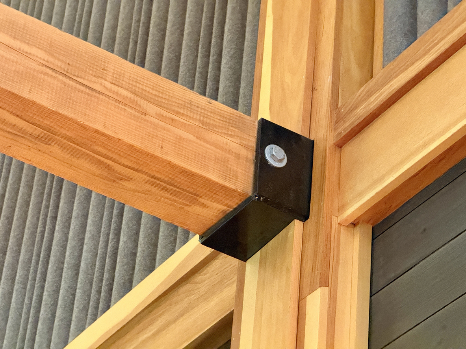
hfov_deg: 16.4
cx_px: 233
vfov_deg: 12.3
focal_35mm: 120
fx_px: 1615
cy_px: 174
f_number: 2.8
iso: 1250
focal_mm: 15.66
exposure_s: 1/30
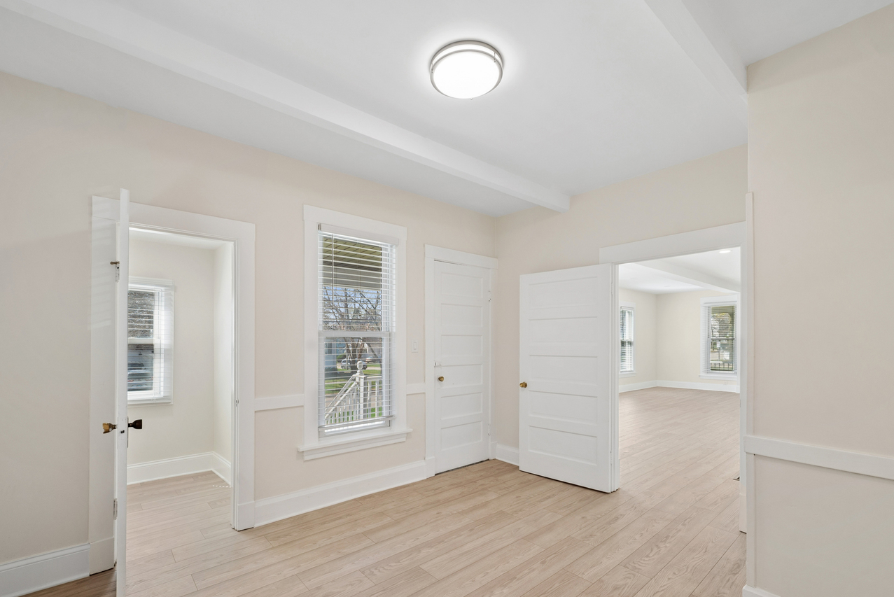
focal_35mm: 19
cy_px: 337
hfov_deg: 86.8
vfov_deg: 64.4
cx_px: 430
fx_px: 472
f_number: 8
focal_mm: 15
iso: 400
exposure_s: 1/50
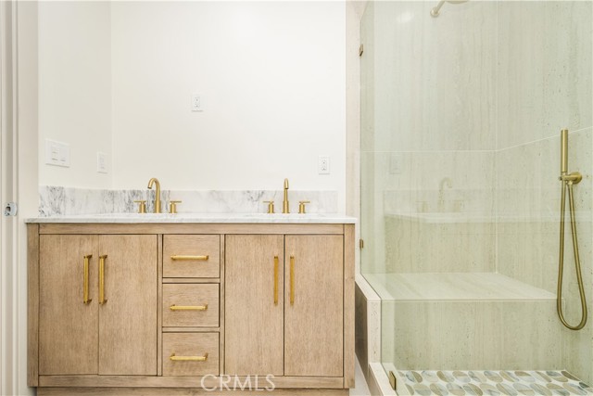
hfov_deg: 104.2
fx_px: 231
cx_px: 296
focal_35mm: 14
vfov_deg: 81.2
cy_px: 198
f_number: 6.3
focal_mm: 14
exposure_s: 1/160
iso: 100
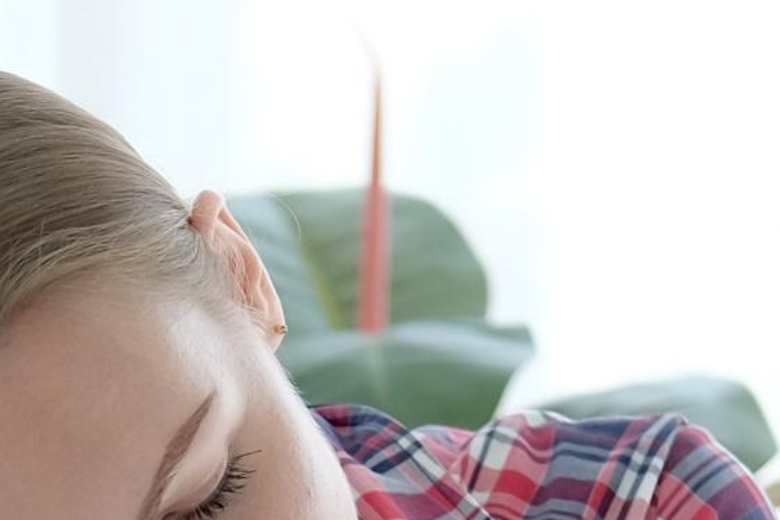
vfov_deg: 4.7
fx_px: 6175
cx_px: -29
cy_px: 1309
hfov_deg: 7.2
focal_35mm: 285
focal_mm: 35
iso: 400
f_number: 2
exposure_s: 1/1000
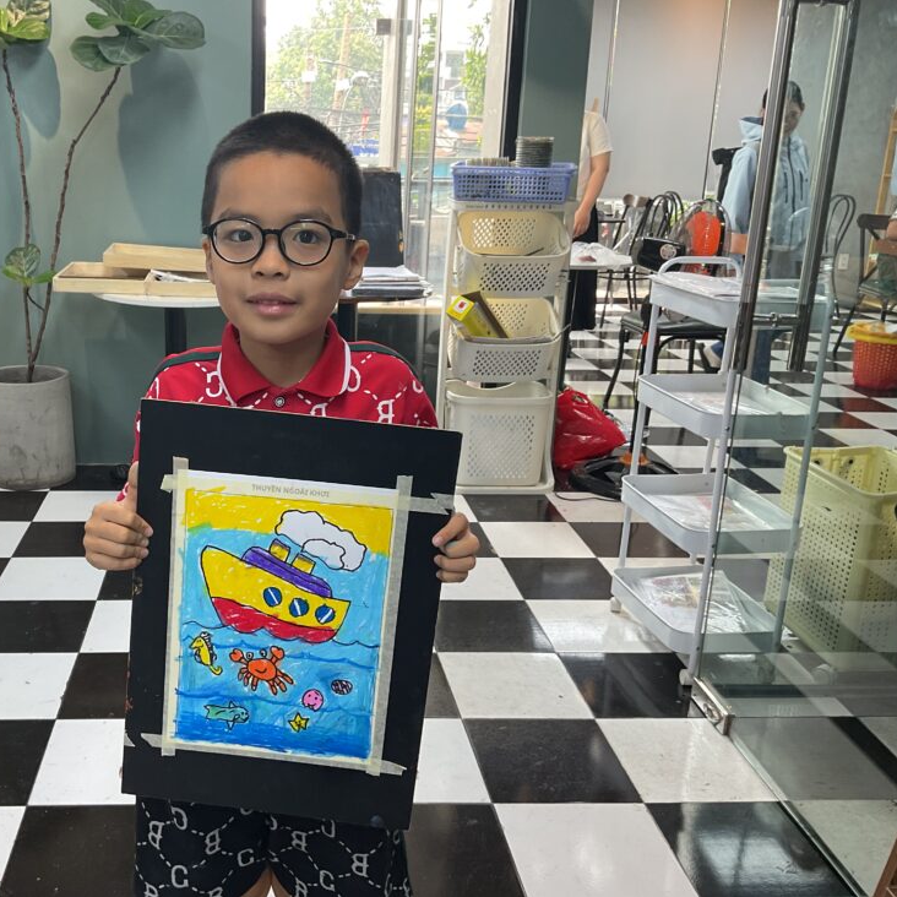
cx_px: 286
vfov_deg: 47.2
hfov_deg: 46.3
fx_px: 1026
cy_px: 439
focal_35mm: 35
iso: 50
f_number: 1.8
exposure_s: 1/120
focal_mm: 3
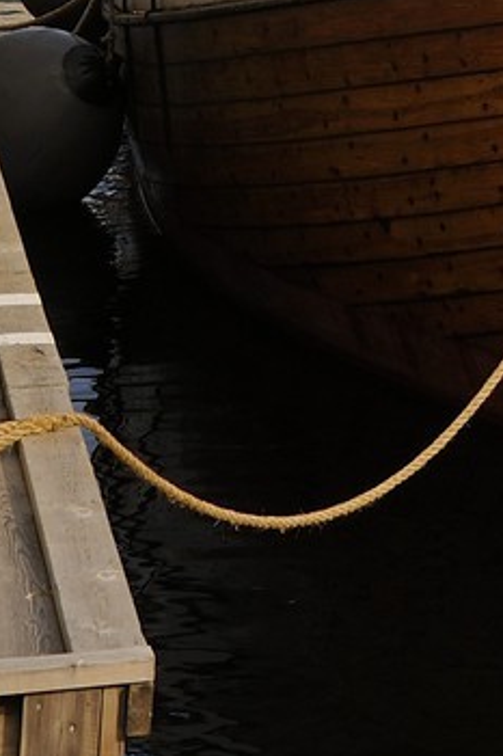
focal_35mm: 192
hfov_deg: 6.8
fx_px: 4028
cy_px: -732
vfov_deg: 10.0
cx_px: 1107
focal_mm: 42
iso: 200
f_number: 11
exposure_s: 1/160
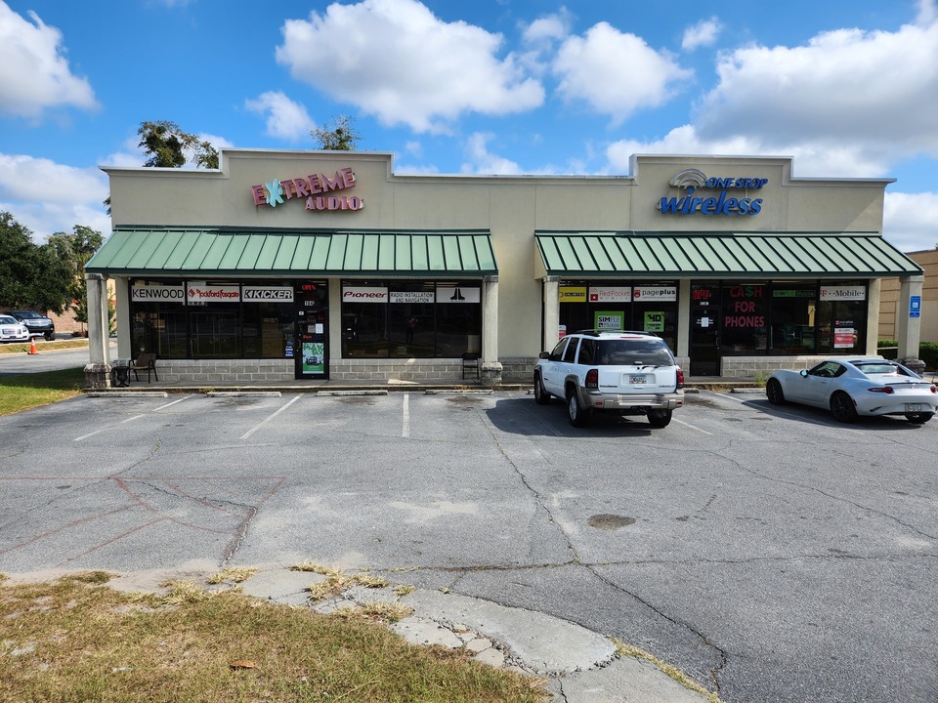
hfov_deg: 73.9
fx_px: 623
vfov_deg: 58.9
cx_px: 469
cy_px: 352
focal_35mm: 23
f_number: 1.8
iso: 20
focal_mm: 5.4
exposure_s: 1/1824
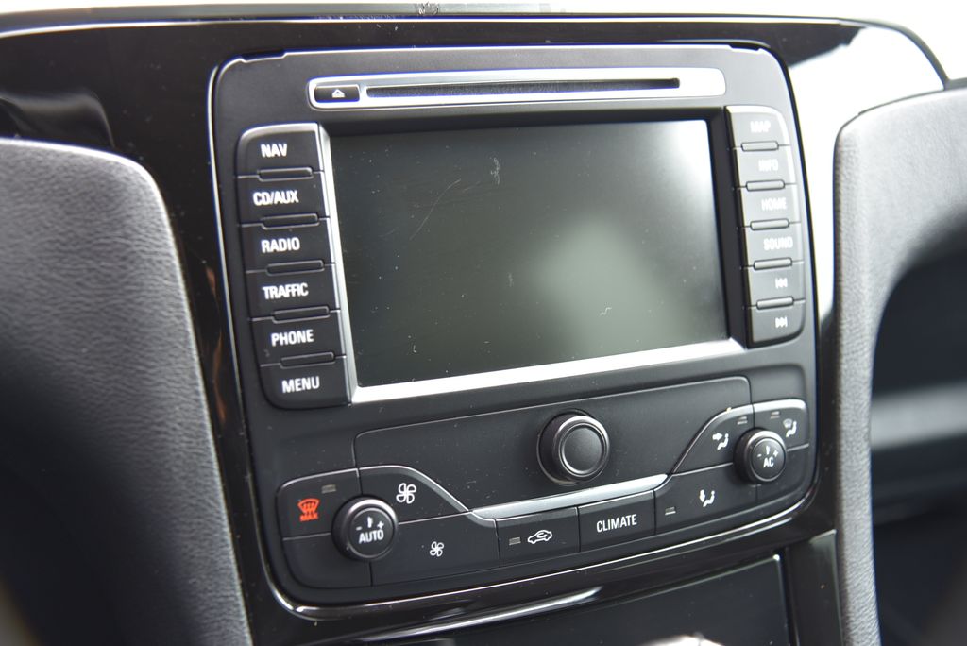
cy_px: 323
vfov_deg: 28.1
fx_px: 1290
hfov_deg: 41.1
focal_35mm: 48
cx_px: 484
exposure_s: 1/15
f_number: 4
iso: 500
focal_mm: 48
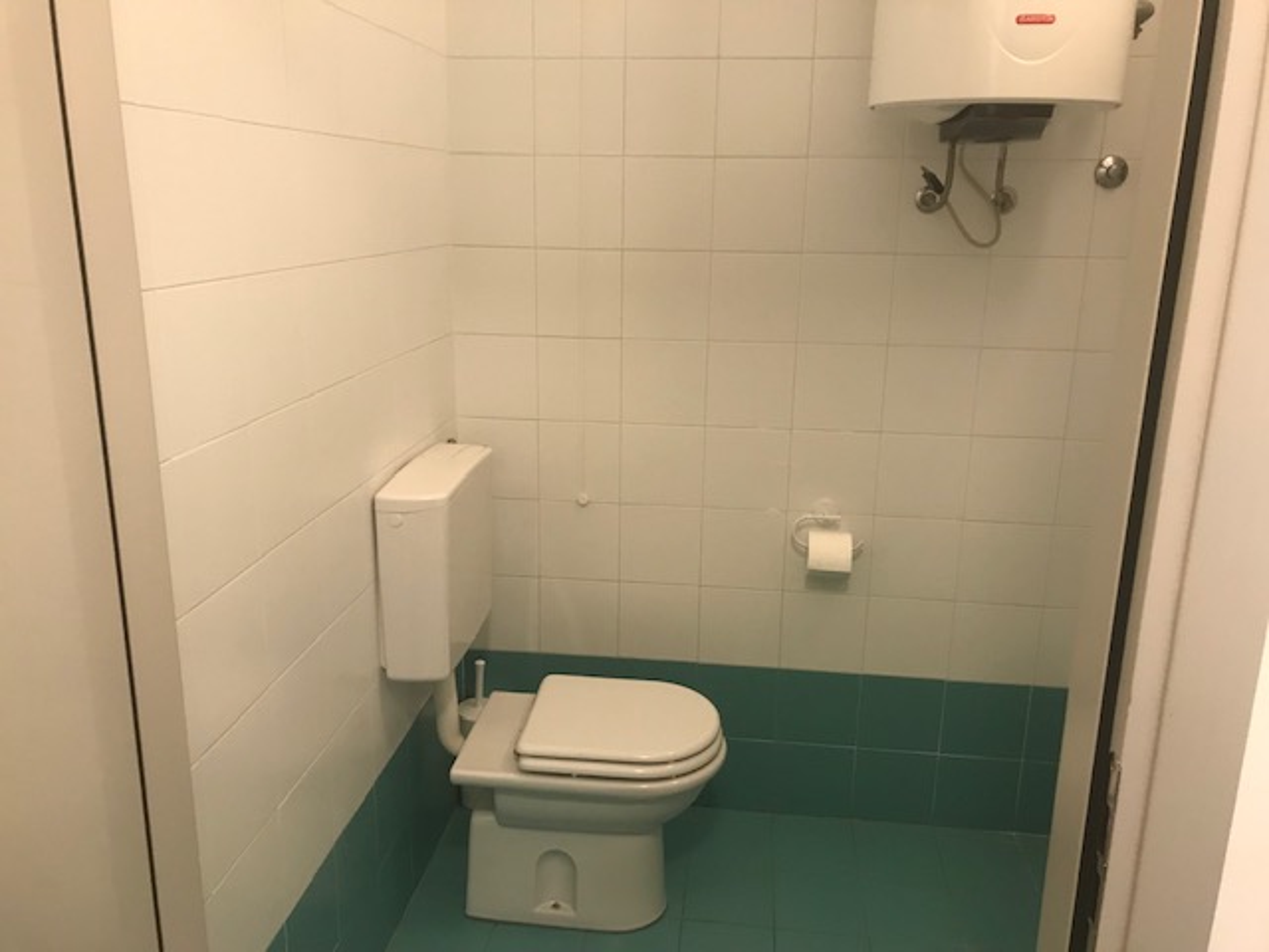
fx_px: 1026
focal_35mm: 28
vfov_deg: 49.7
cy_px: 476
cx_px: 634
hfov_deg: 63.4
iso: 50
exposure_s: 1/17
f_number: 1.8
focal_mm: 3.99
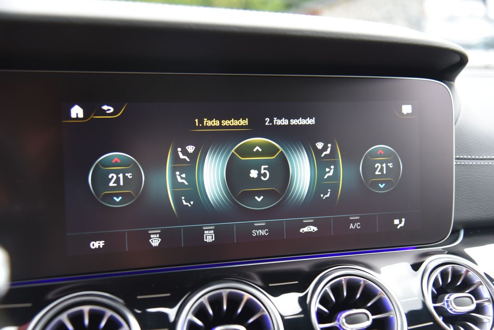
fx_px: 604
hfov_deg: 44.5
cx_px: 247
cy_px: 165
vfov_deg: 30.6
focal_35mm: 44
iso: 500
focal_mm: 44
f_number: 4
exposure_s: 1/20
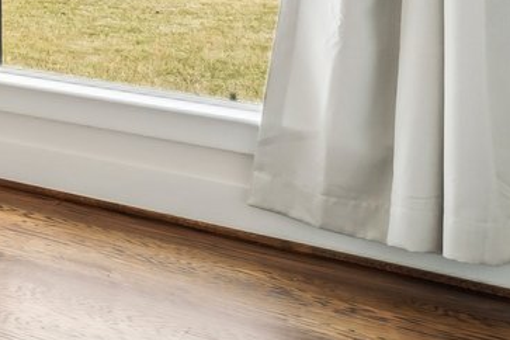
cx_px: -835
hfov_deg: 13.5
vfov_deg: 15.8
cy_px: -174
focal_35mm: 79
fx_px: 1119
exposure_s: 1/80
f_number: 8
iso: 400
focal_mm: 14
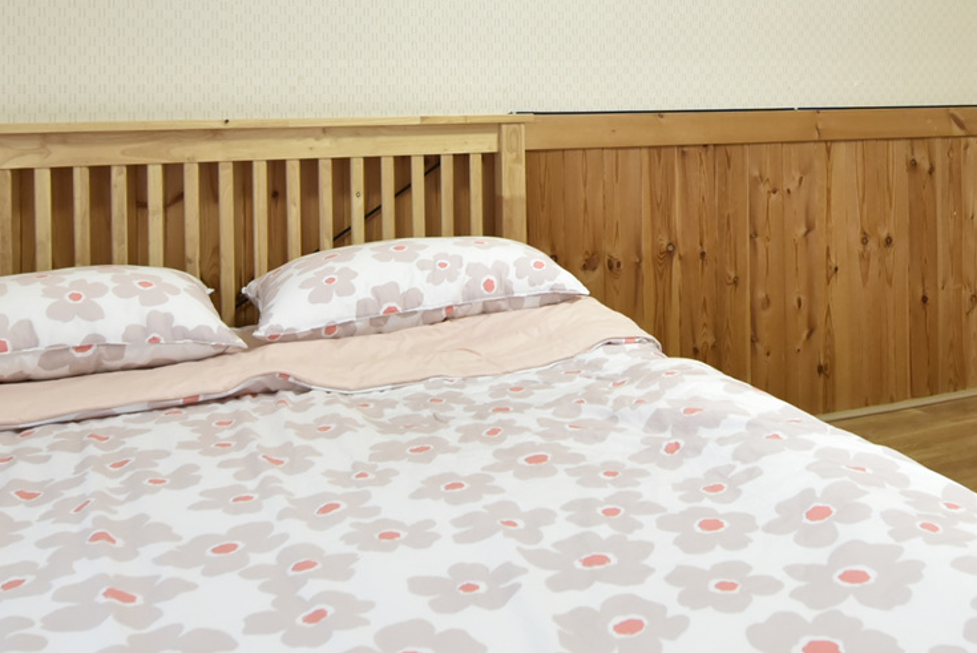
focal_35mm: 39
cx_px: 610
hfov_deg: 49.1
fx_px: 1059
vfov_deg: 32.9
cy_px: 98
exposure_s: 1/45
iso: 1600
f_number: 5.6
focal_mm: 14
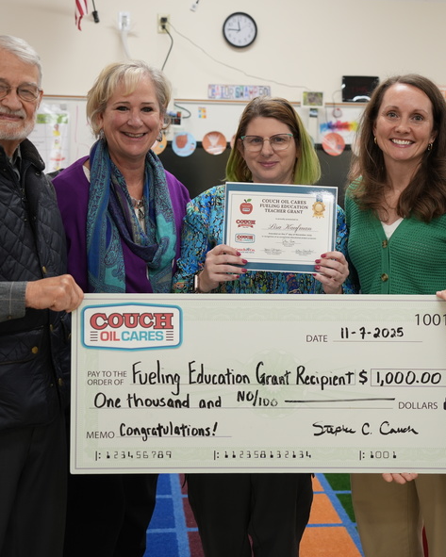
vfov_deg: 29.1
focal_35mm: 65
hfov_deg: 23.4
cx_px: 287
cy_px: 246
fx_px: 1072
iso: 200
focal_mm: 40
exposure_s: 1/40
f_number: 3.2
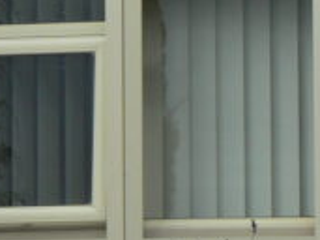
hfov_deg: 3.5
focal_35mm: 563
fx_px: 5201
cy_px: -90
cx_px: 390
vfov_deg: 2.6
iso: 100
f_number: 3.3
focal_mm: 24.1
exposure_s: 1/640
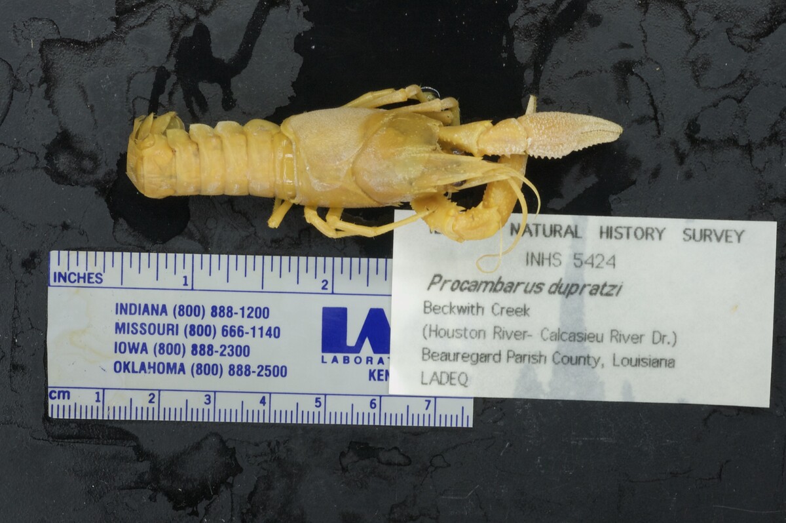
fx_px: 1963
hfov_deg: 22.6
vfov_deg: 15.2
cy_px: 262
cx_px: 393
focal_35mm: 90
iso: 500
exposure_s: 1/1.3
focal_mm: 60
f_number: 36
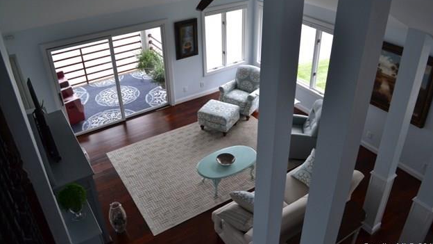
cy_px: 105
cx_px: 221
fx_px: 333
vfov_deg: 40.1
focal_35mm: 29
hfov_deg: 66.1
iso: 360
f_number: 5.6
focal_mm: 18
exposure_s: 1/125
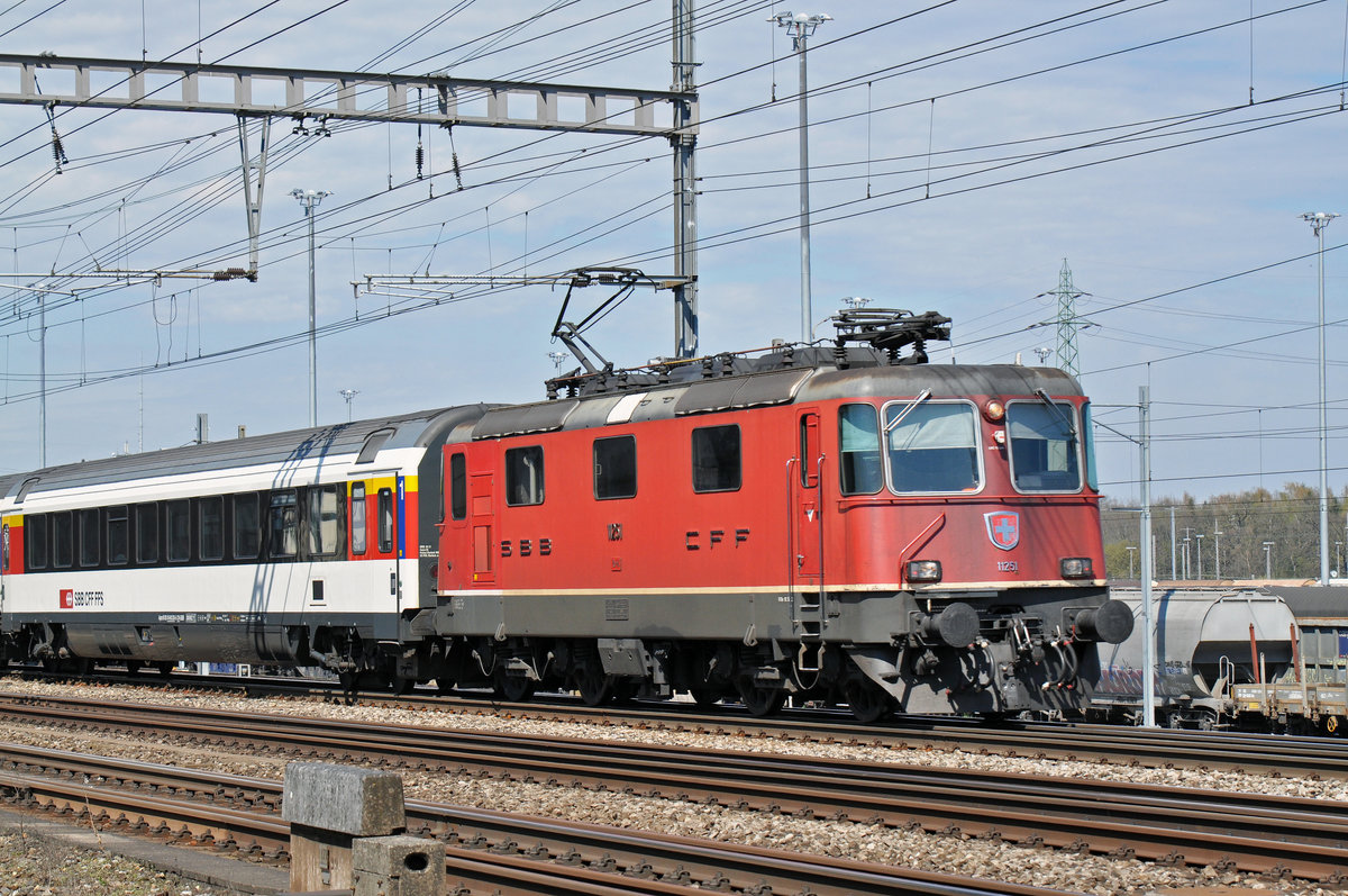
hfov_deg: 19.5
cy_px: 448
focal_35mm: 105
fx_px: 3927
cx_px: 674
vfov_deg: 13.0
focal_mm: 70
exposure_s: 1/1000
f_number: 8
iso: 400
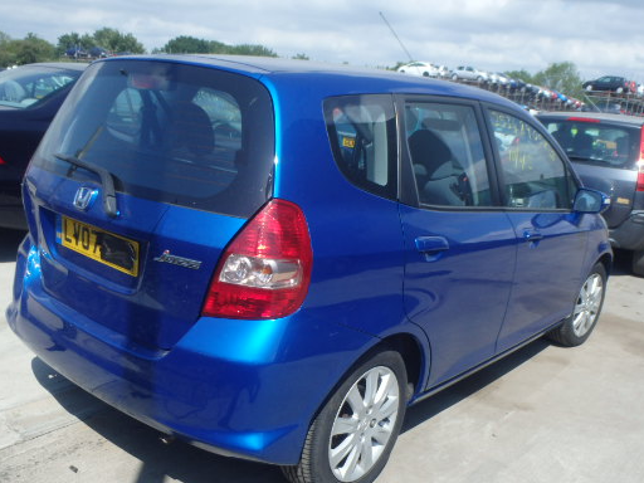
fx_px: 651
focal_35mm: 35
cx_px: 318
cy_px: 252
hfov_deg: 52.6
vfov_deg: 40.7
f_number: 11
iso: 125
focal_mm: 5
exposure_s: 1/100
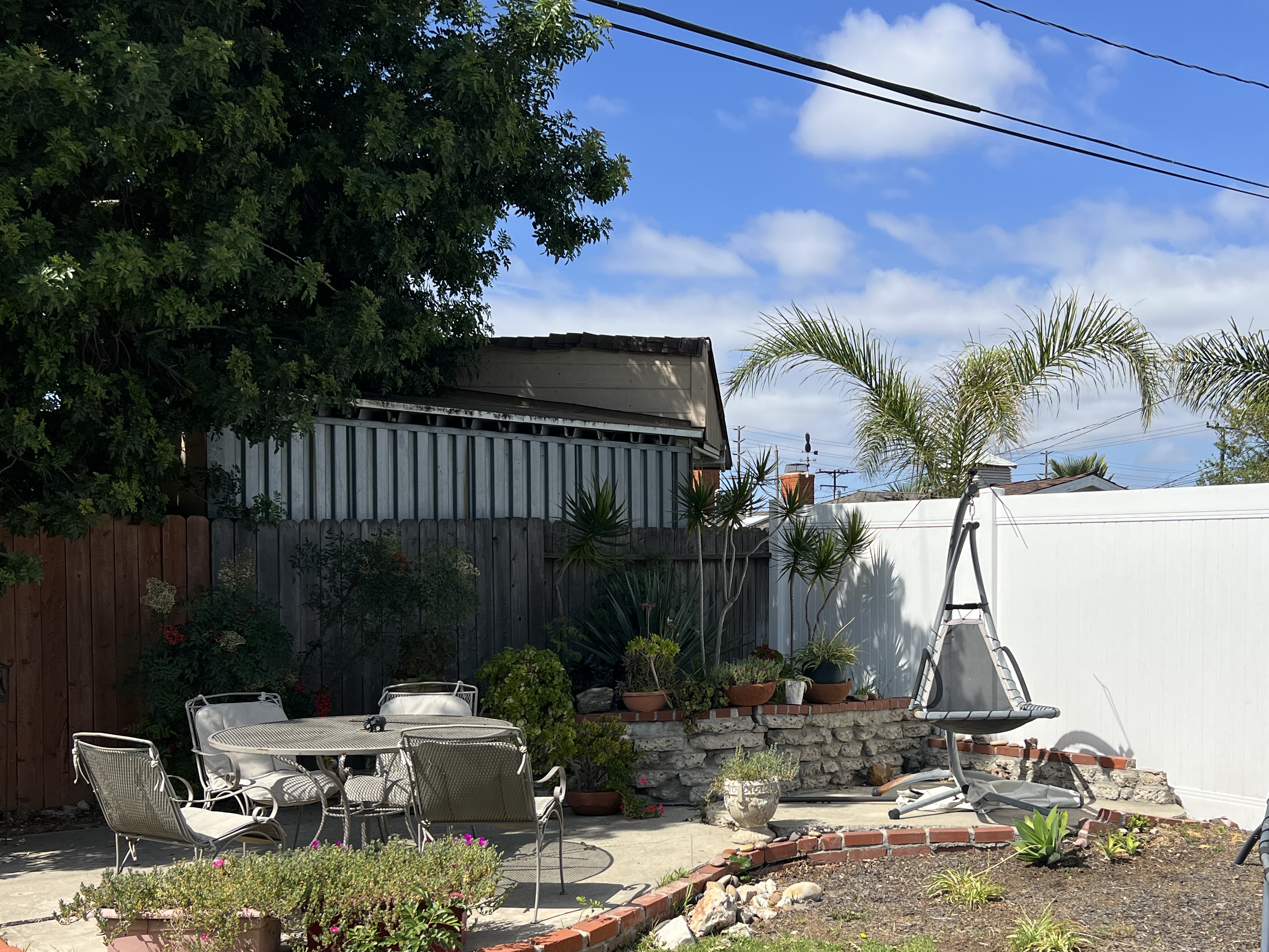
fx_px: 1393
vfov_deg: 37.5
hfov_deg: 48.6
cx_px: 770
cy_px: 605
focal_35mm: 38
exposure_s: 1/6211
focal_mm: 5.7
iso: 50
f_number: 1.5
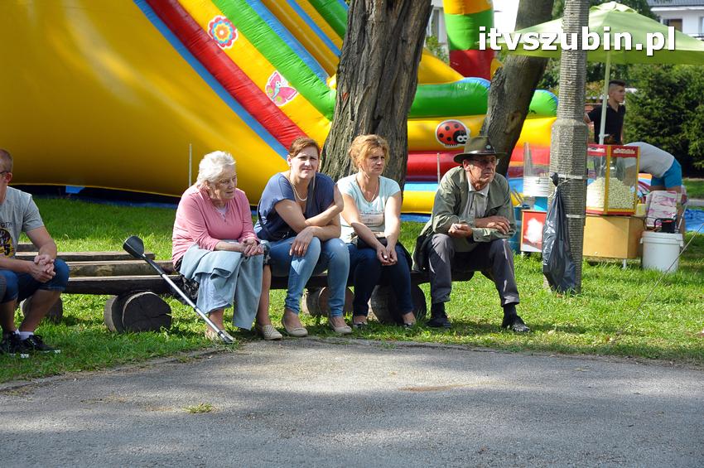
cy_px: 234
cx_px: 352
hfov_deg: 19.5
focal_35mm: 105
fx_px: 2051
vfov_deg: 13.0
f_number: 7.1
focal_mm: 70
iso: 640
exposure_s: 1/800
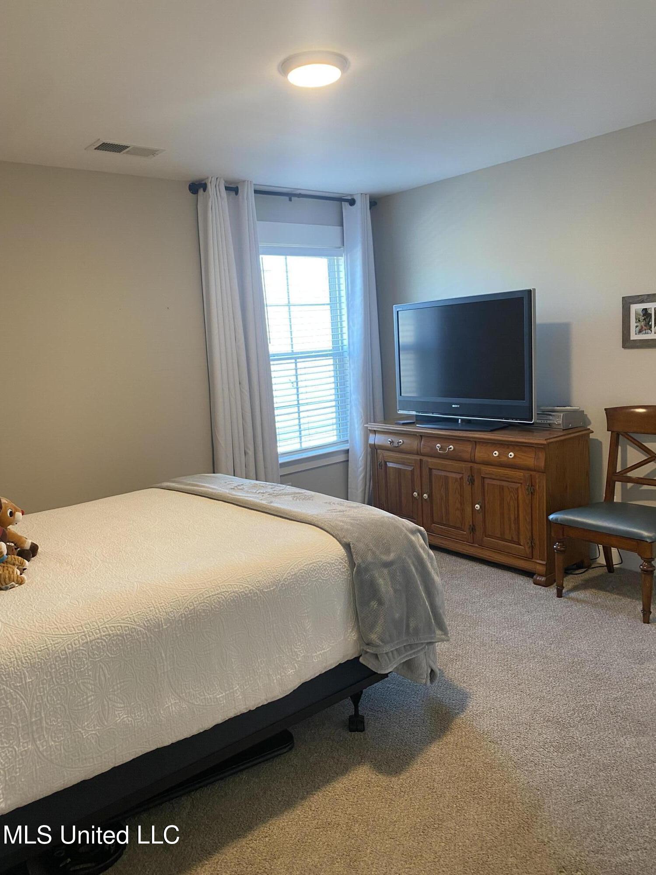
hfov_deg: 53.1
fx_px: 657
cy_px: 438
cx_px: 328
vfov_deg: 67.3
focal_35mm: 26
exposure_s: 1/60
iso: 80
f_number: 1.8
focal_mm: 4.25
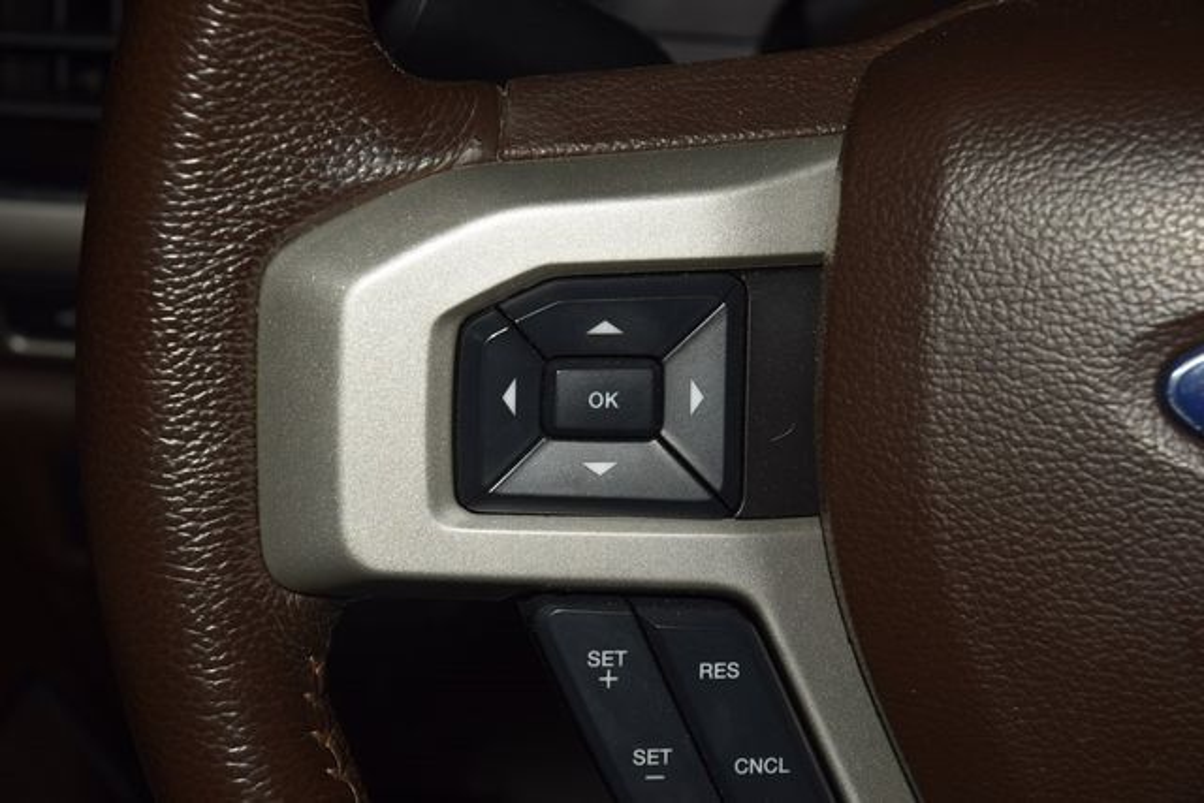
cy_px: 402
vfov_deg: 13.0
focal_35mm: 105
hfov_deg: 19.5
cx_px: 602
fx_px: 3512
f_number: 8
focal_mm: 70
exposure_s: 1/125
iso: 100
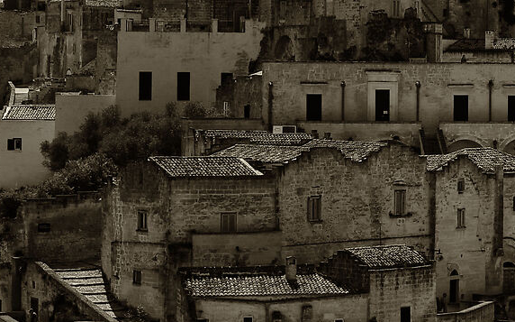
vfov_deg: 8.5
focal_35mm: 154
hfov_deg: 13.3
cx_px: 599
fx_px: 2161
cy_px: 58
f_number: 8
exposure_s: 1/400
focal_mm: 36
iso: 100
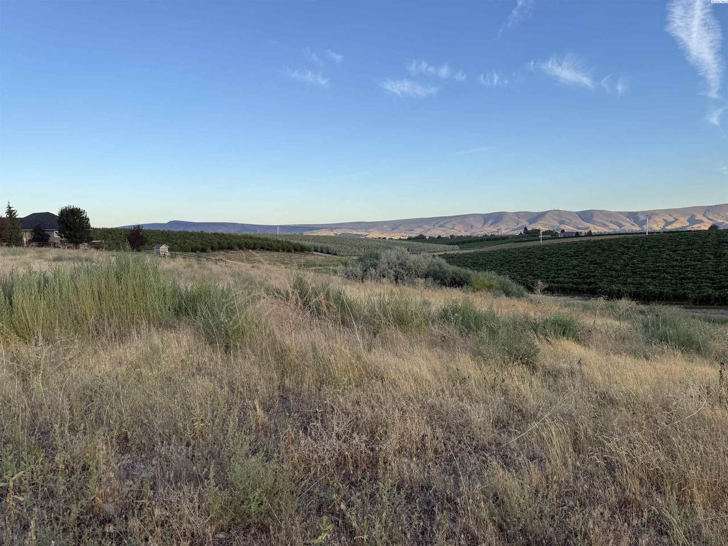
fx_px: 505
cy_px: 273
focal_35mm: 24
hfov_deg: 71.6
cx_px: 364
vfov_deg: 56.8
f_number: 1.78
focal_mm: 6.76
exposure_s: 1/1653
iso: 80
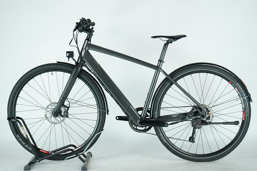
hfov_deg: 31.0
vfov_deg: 20.9
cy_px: 86
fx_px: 464
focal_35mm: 65
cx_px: 128
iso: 2000
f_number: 5.6
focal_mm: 65
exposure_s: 1/200
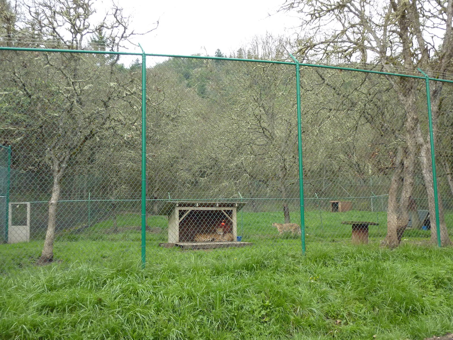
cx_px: 226
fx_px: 550
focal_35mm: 42
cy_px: 170
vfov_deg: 34.3
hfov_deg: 44.8
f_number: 3.7
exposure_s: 1/500
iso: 400
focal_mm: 6.9
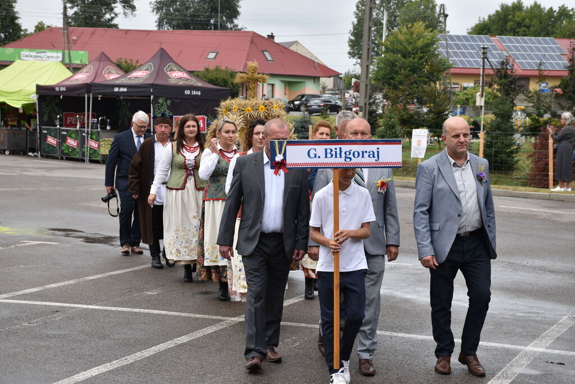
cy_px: 192
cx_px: 288
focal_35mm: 72
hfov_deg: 28.1
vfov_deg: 18.9
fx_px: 1150
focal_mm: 48
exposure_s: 1/250
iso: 200
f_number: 8
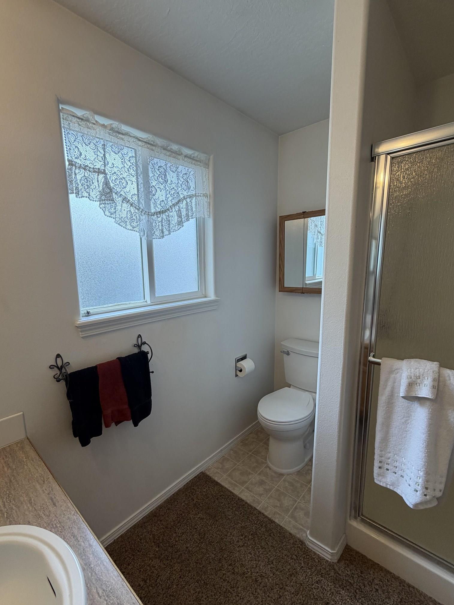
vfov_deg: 94.5
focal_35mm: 16
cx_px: 201
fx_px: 280
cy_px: 310
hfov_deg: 77.8
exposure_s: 1/120
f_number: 2.2
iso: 80
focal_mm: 2.22
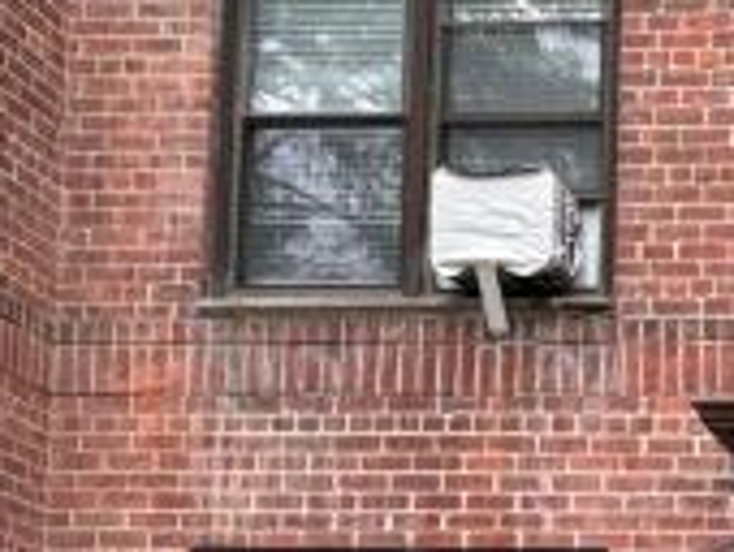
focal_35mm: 110
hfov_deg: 16.3
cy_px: 733
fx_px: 2336
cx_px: 1092
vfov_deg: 13.0
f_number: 1.6
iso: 64
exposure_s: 1/120
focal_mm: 5.96
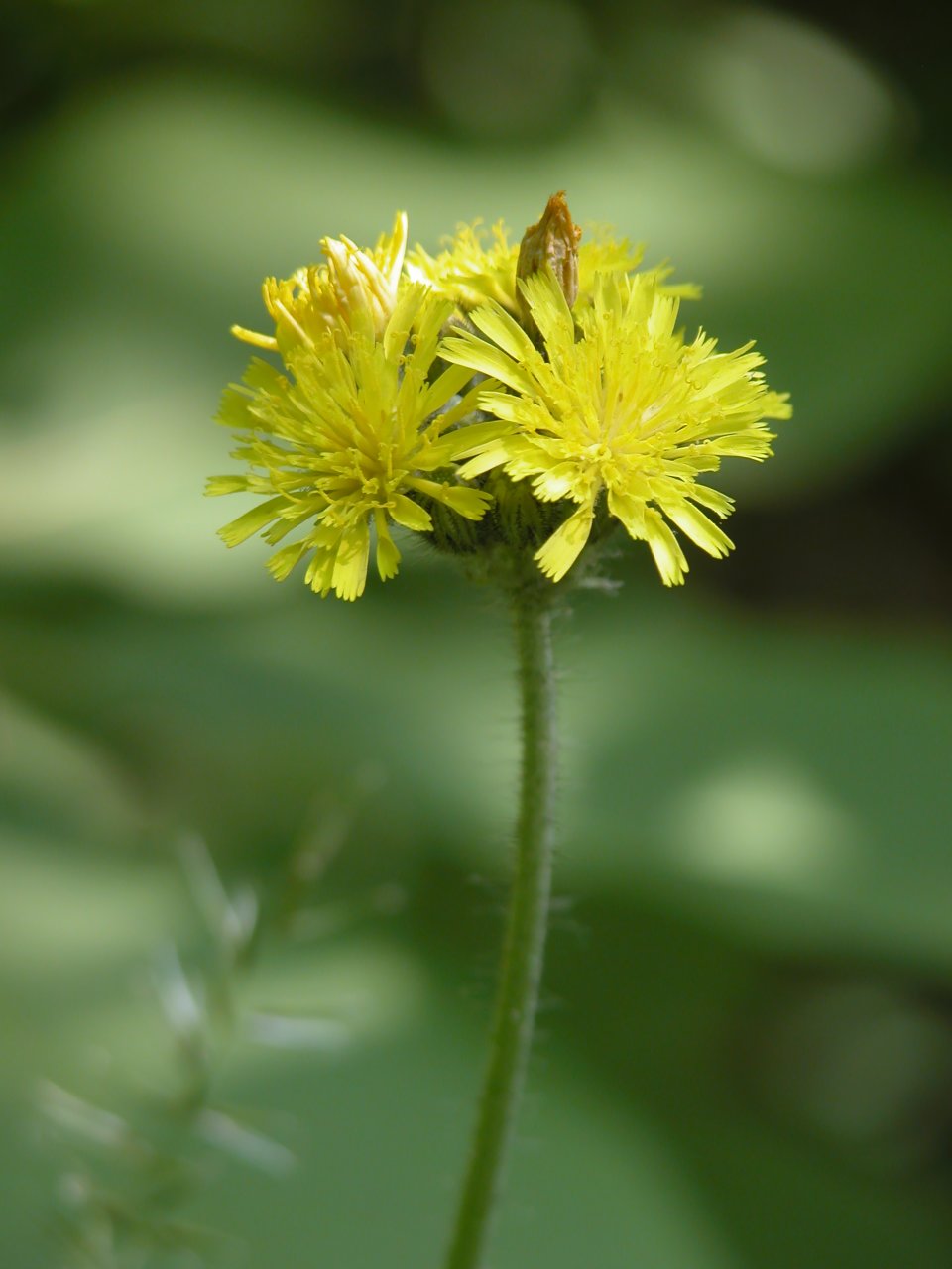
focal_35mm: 280
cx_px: 476
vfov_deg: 7.1
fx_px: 10267
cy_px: 634
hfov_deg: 5.3
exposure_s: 1/117
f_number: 4.2
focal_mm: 71.2
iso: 100
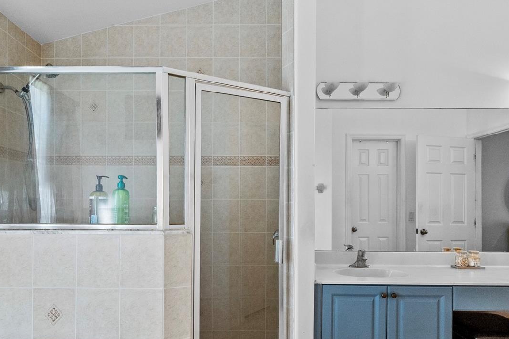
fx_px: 339
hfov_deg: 73.6
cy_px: 246
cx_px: 233
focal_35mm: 24
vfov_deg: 51.3
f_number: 4
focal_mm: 16
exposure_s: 1/160
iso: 2000
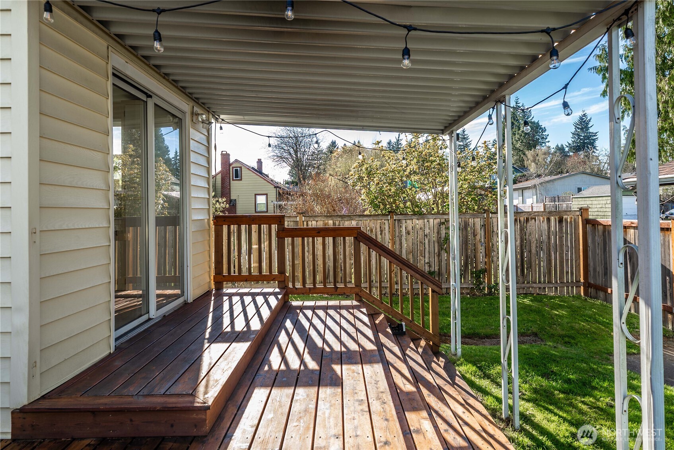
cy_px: 225
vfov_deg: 59.6
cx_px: 337
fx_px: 393
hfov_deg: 81.2
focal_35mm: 21
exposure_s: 1/60
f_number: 7.1
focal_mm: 21
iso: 80
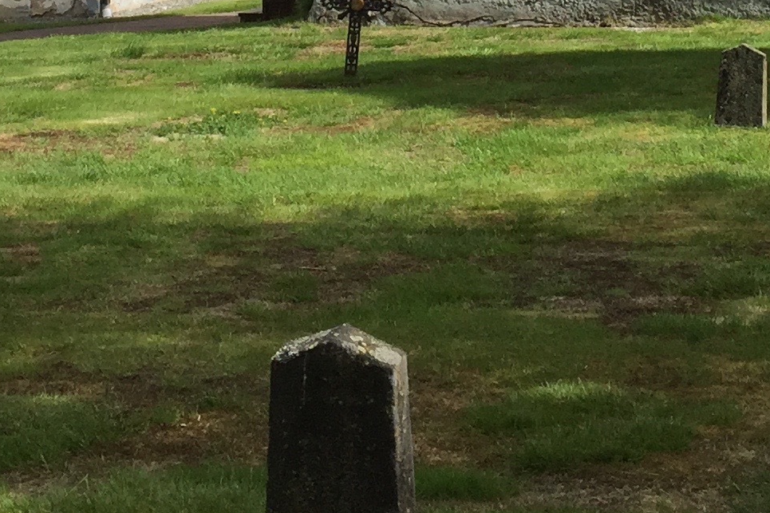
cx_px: 454
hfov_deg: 20.0
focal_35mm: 102
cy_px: -406
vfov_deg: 12.3
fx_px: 2181
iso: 32
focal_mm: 4.15
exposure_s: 1/3597
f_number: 2.2
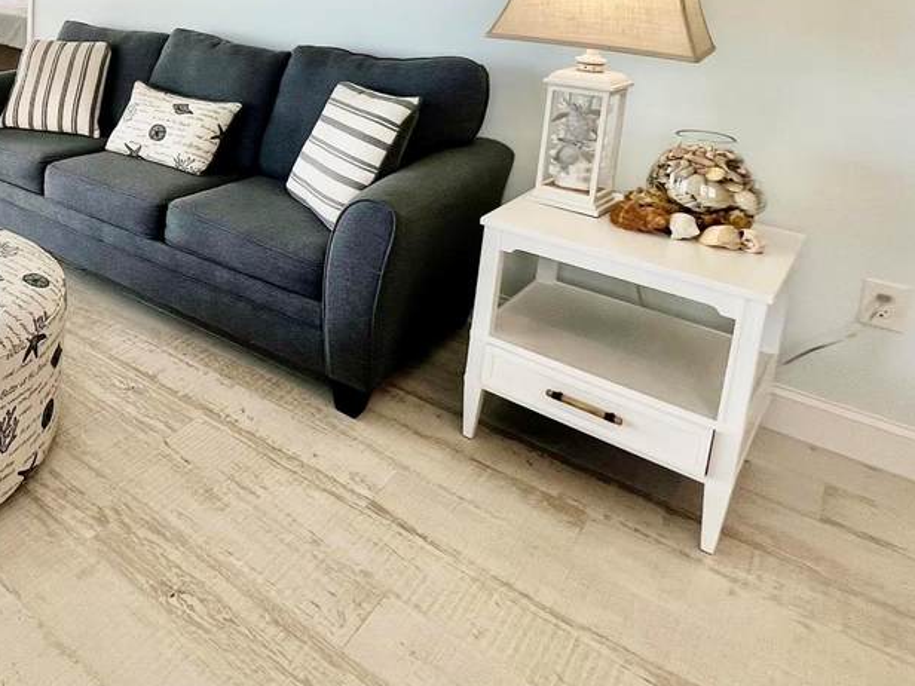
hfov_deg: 52.9
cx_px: 16
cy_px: 56
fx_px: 714
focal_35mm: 27
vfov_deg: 45.9
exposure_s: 1/120
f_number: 1.8
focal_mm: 1.57
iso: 32
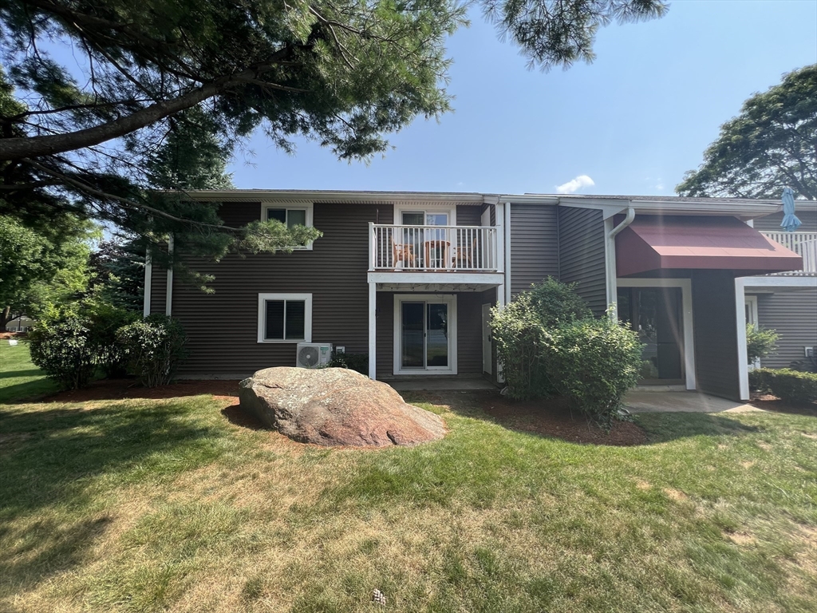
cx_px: 408
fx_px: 307
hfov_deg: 106.2
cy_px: 306
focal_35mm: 13
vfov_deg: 89.9
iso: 32
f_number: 1.8
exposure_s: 1/490
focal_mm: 1.57
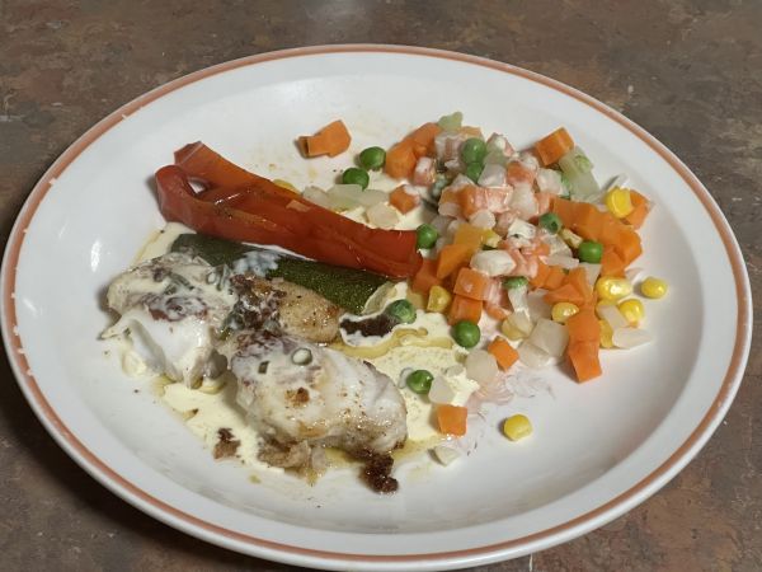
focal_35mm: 77
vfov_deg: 19.1
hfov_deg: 25.3
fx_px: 1695
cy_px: 286
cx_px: 381
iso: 500
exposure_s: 1/50
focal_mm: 9
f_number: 2.8
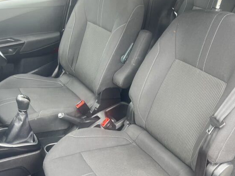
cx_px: 122
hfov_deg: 49.0
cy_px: 97
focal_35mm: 38
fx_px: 258
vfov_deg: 37.6
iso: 125
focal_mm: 5.7
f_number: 1.5
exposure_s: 1/112
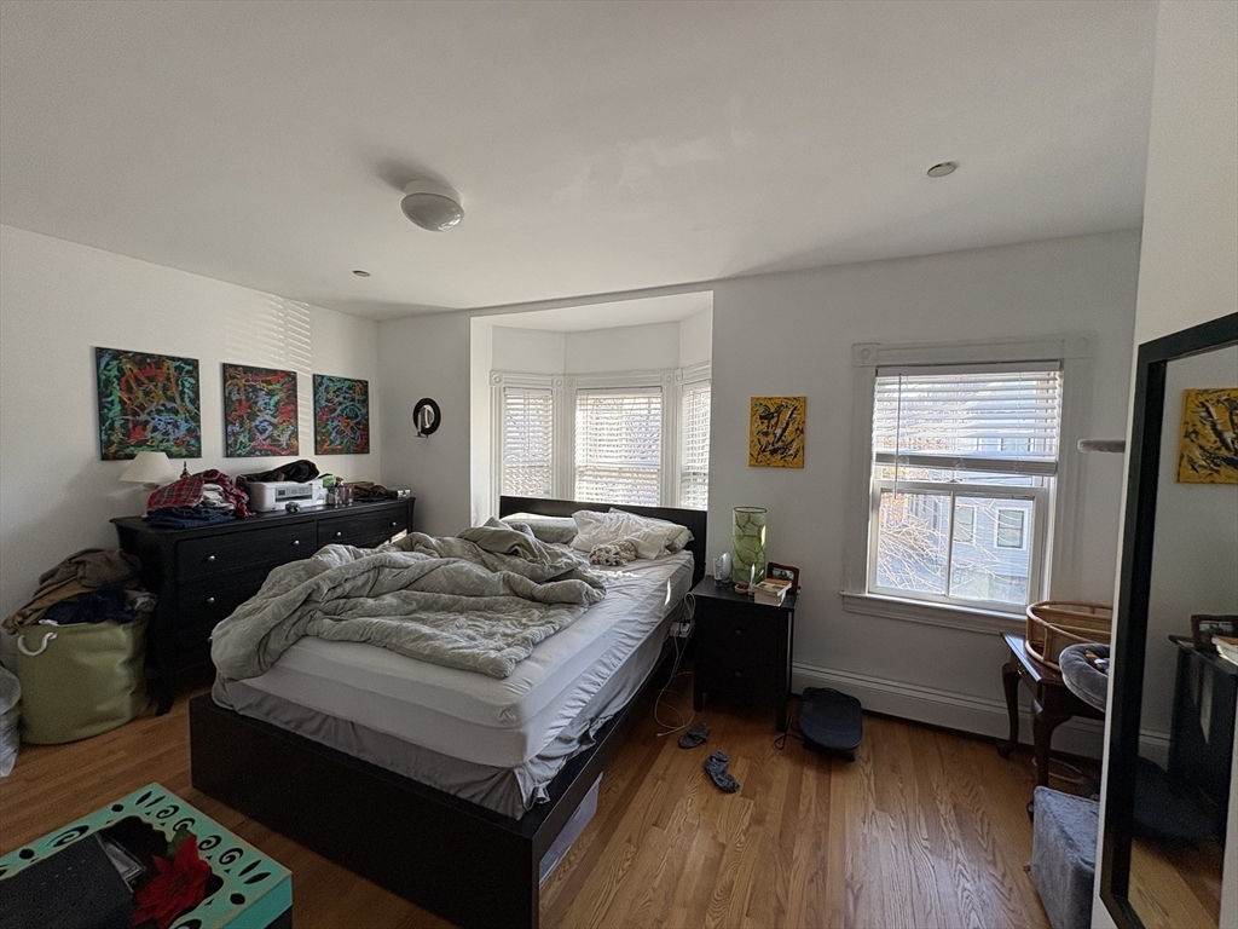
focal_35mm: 14
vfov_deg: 85.7
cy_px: 464
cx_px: 619
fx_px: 501
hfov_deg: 102.1
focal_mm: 2.22
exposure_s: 1/99
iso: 80
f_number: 2.2
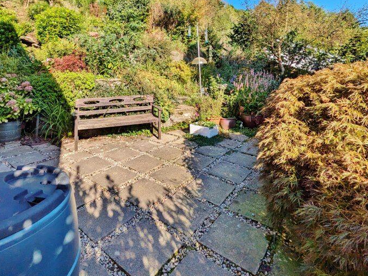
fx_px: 223
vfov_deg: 60.3
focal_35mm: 21
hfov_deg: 78.7
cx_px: 165
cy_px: 71
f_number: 2.2
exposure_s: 1/816
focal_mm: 1.83
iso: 49
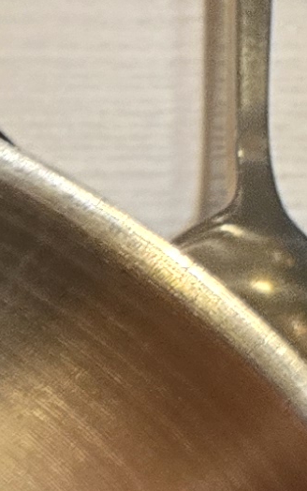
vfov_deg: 10.7
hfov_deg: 5.0
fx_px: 2487
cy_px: 815
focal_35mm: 186
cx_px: -1455
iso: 100
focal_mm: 5.4
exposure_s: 1/120
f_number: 1.8
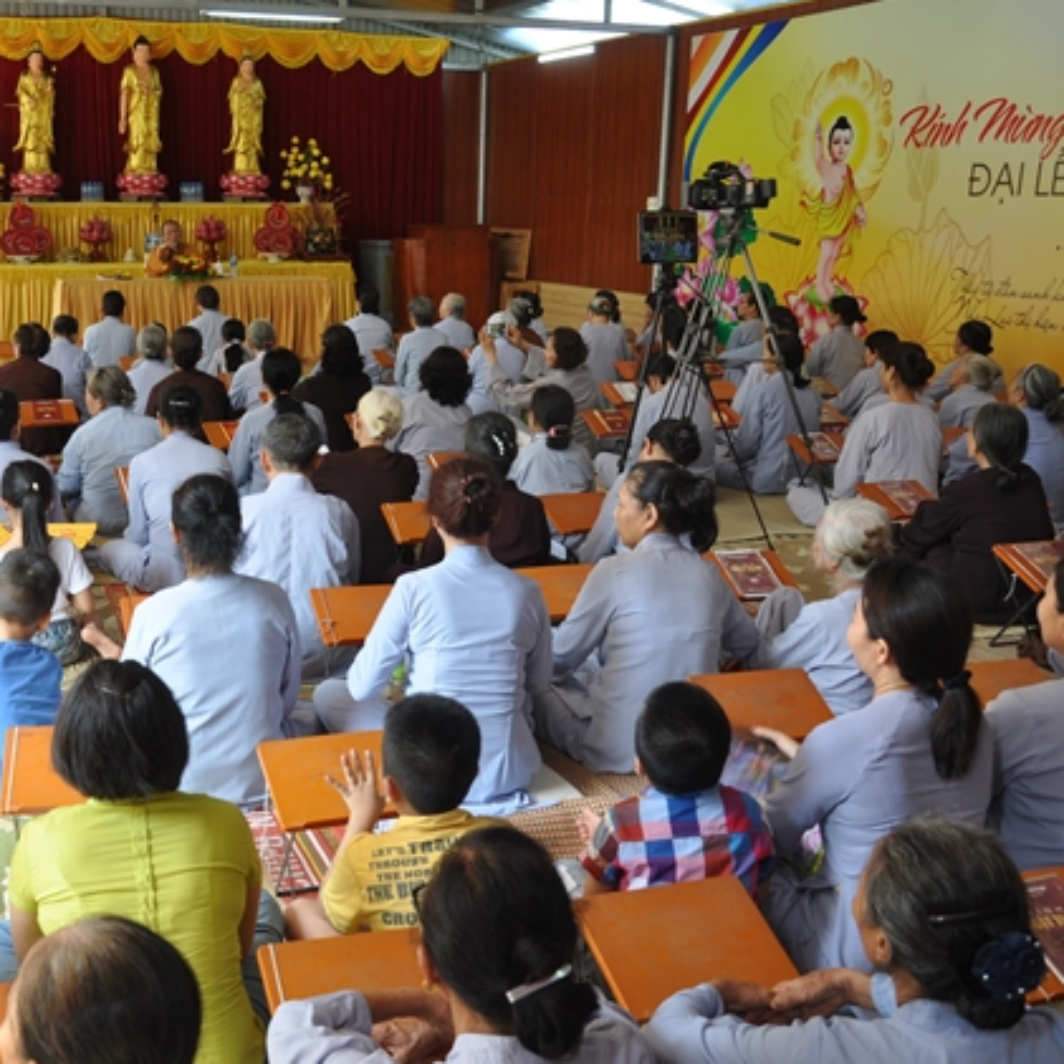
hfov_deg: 40.3
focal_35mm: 41
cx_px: 291
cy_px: 535
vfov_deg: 41.3
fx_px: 1413
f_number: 6.3
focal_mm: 21
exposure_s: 1/40
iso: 250
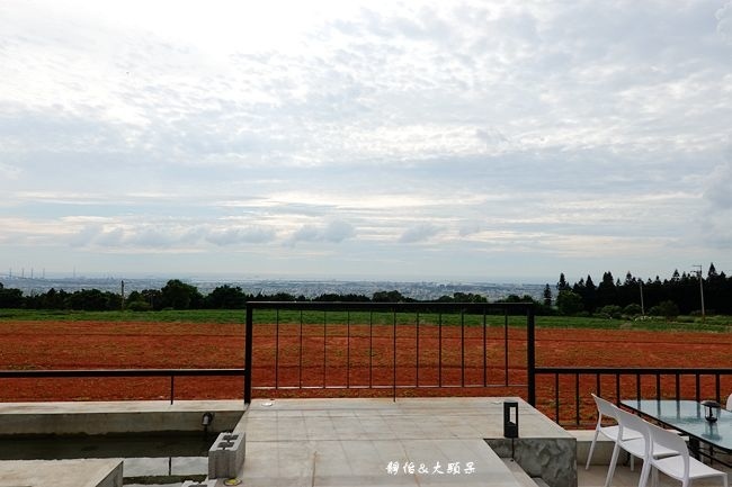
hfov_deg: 73.8
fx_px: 488
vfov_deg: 53.1
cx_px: 366
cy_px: 244
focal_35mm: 24
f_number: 5.6
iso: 125
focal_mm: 9
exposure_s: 1/640
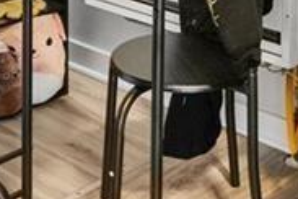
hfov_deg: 21.4
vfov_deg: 12.7
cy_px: -194
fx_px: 786
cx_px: 204
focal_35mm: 95
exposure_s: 1
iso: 320
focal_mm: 17
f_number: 9
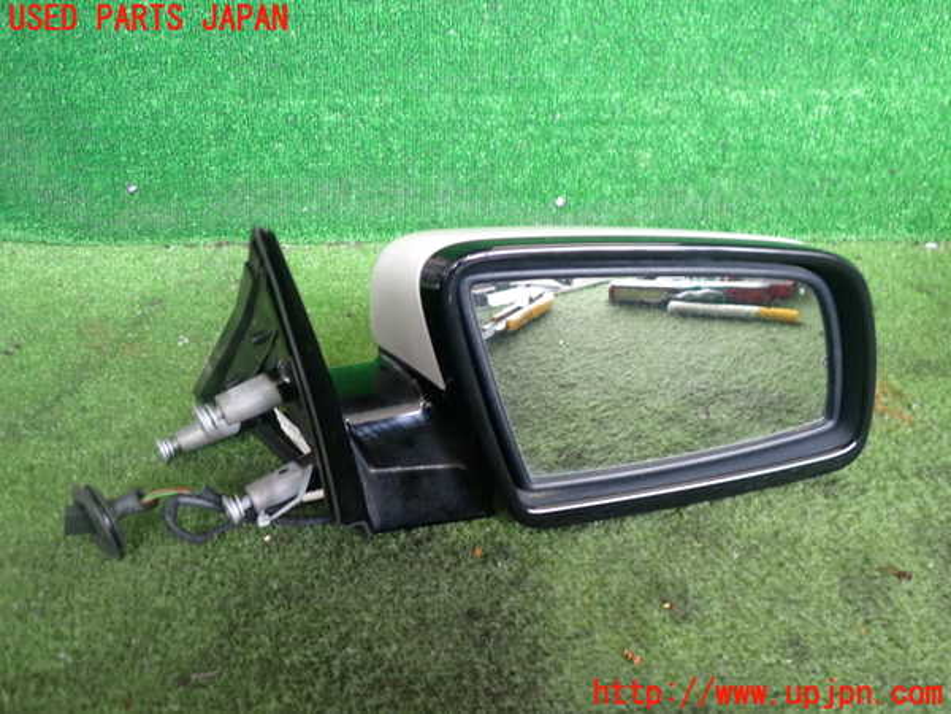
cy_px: 357
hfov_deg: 60.0
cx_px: 476
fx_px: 824
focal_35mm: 30
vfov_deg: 46.8
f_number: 2.3
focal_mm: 5.4
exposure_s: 1/50
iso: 200
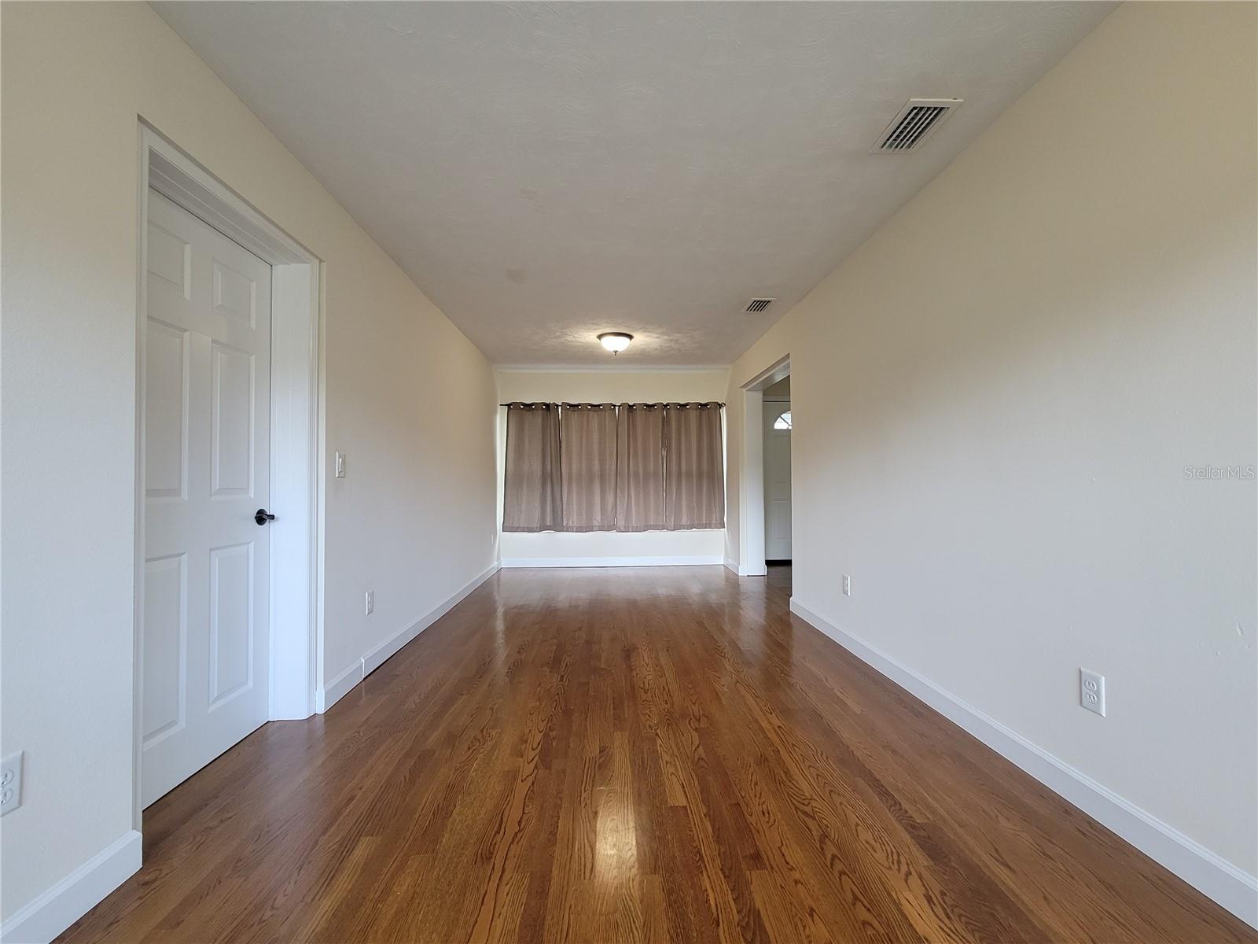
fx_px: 472
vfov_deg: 89.9
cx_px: 629
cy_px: 472
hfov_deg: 106.2
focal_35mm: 13
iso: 250
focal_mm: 2.2
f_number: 2.2
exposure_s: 1/60
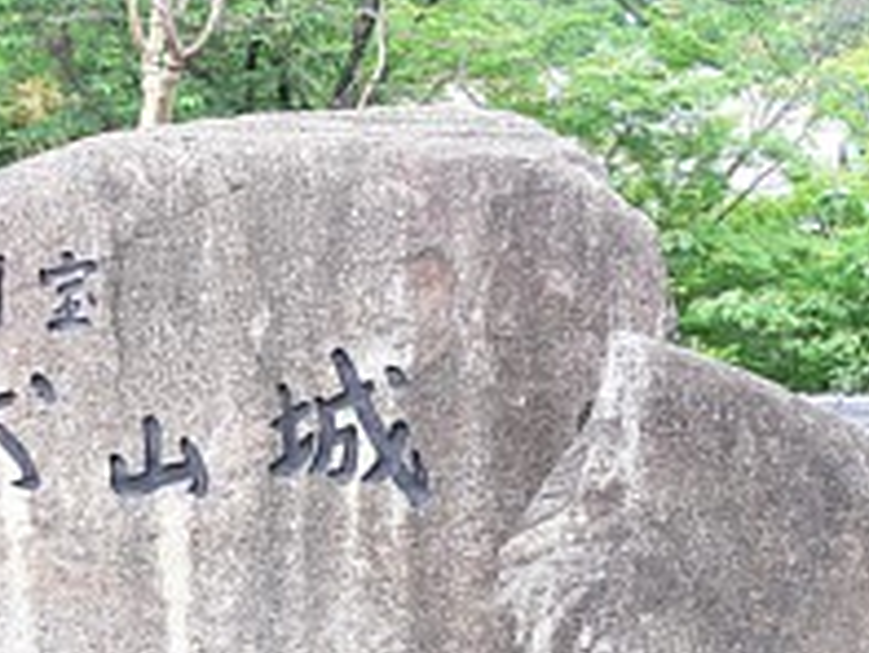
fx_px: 1783
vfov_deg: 20.5
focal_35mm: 71
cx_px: 362
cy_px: 516
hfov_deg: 27.3
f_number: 2.8
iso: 80
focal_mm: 7.4
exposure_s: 1/30
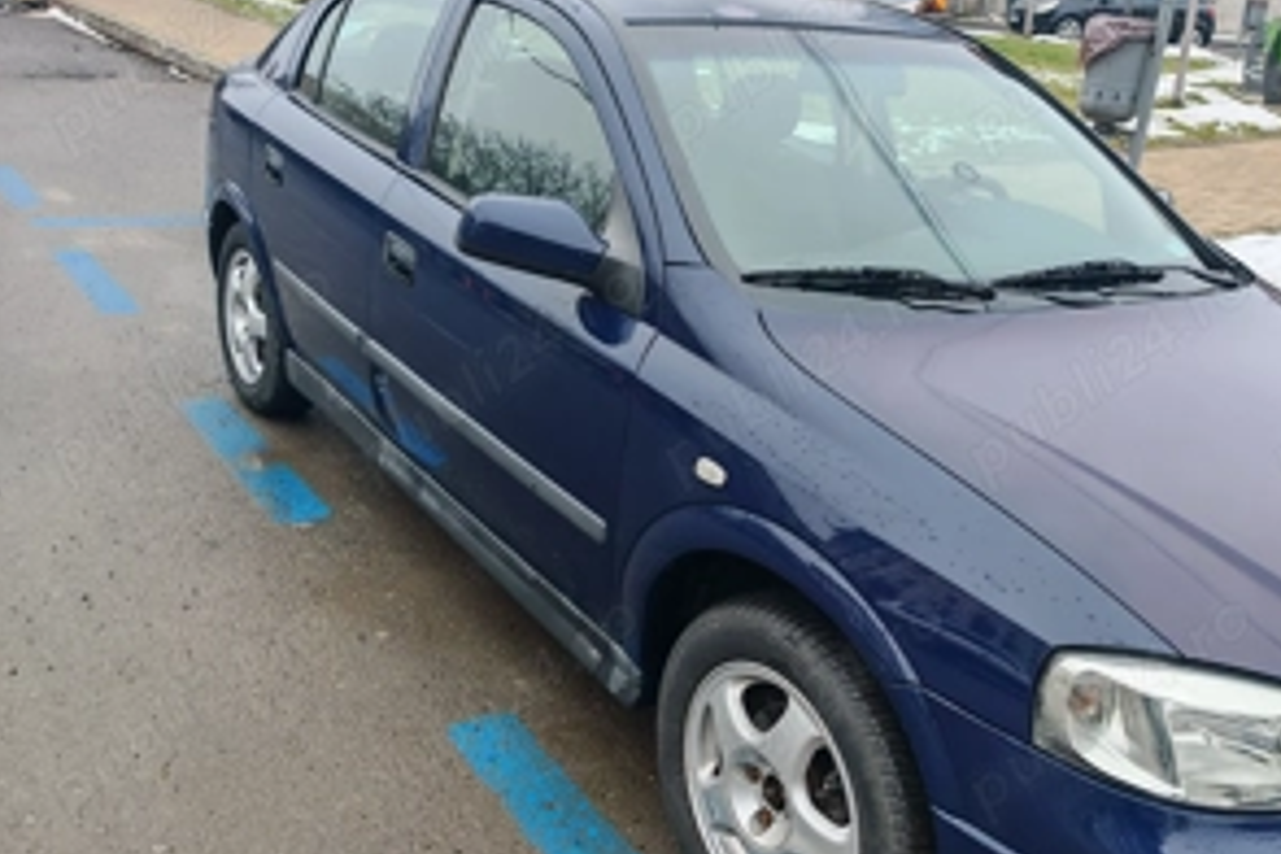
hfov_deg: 55.8
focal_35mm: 34
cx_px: 649
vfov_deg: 38.9
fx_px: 1210
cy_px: 444
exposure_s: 1/600
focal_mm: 6.83
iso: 100
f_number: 2
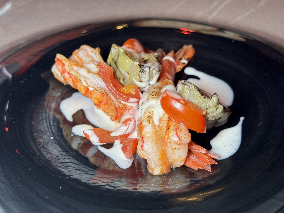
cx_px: 142
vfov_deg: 30.3
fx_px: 394
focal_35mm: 48
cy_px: 106
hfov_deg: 39.7
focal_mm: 6.76
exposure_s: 1/50
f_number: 1.78
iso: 64
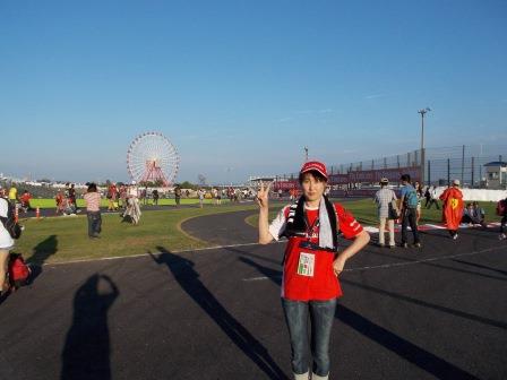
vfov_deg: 48.2
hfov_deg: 61.7
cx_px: 254
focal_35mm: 29
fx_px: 425
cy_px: 190
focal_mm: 4.1
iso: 80
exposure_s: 1/800
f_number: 3.3
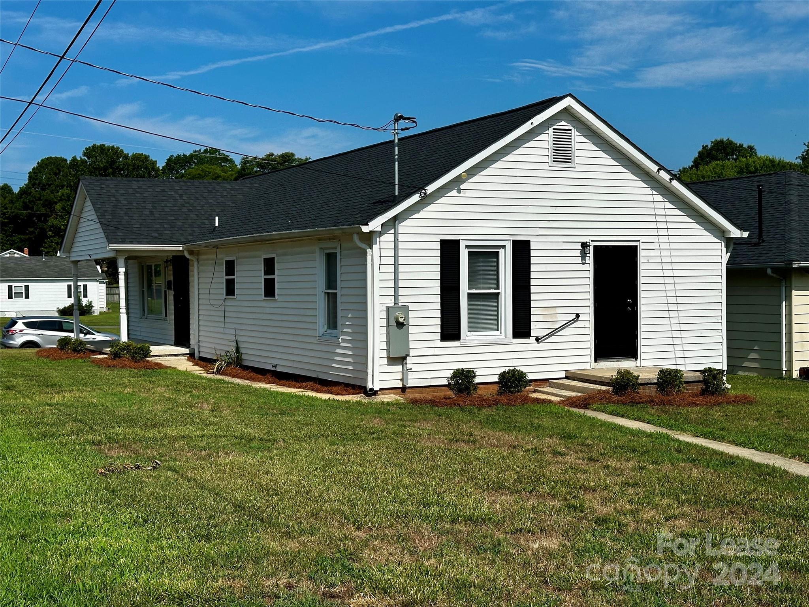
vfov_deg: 30.3
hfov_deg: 39.7
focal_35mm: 48
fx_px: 1122
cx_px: 404
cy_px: 304
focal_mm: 6.86
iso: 64
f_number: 1.78
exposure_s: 1/8929
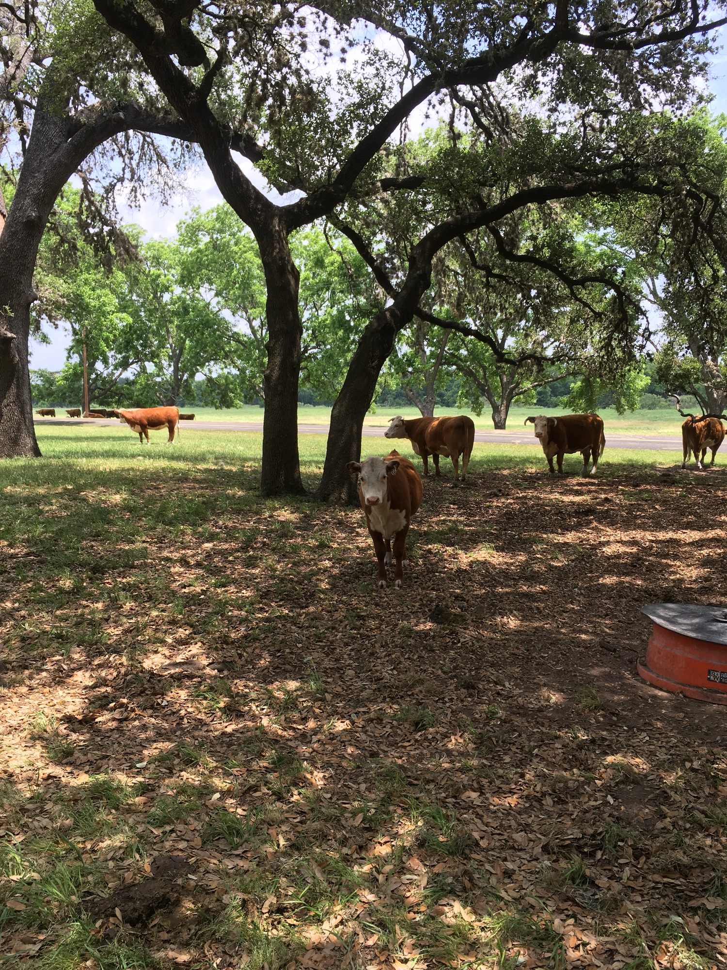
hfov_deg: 48.2
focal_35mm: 29
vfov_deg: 61.7
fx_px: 812
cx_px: 364
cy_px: 485
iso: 25
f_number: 2.2
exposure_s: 1/420
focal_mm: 4.15
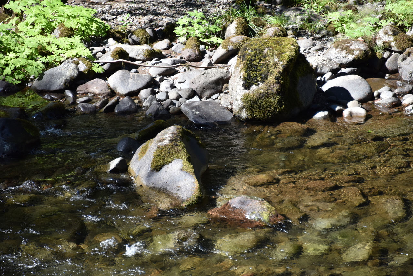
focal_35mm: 230
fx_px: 2639
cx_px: 206
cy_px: 138
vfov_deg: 6.0
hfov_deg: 8.9
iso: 450
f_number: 5.6
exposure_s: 1/500
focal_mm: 230
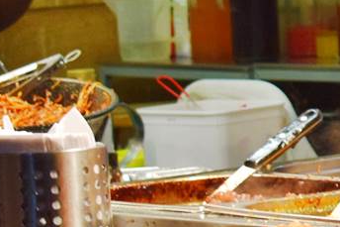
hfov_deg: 6.3
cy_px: 68
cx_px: 759
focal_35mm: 314
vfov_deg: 4.4
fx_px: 2967
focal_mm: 45
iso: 560
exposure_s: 1/60
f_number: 5
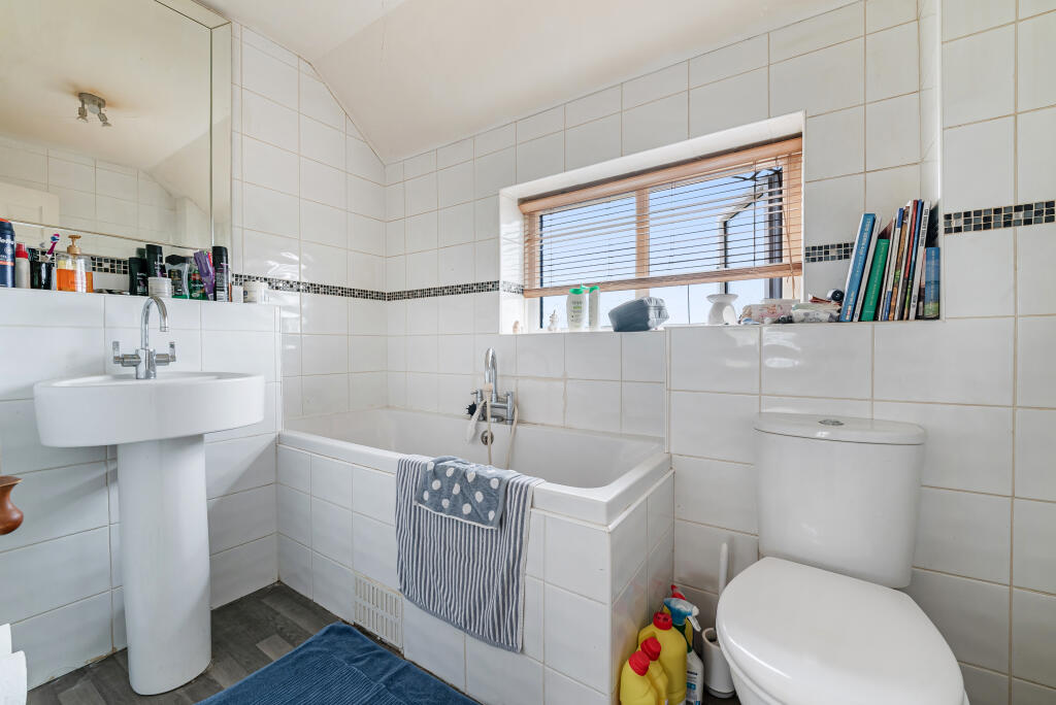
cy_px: 352
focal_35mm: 14
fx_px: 411
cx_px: 528
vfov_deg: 81.3
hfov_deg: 104.2
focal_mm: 14
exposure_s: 1/400
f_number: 8
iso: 320
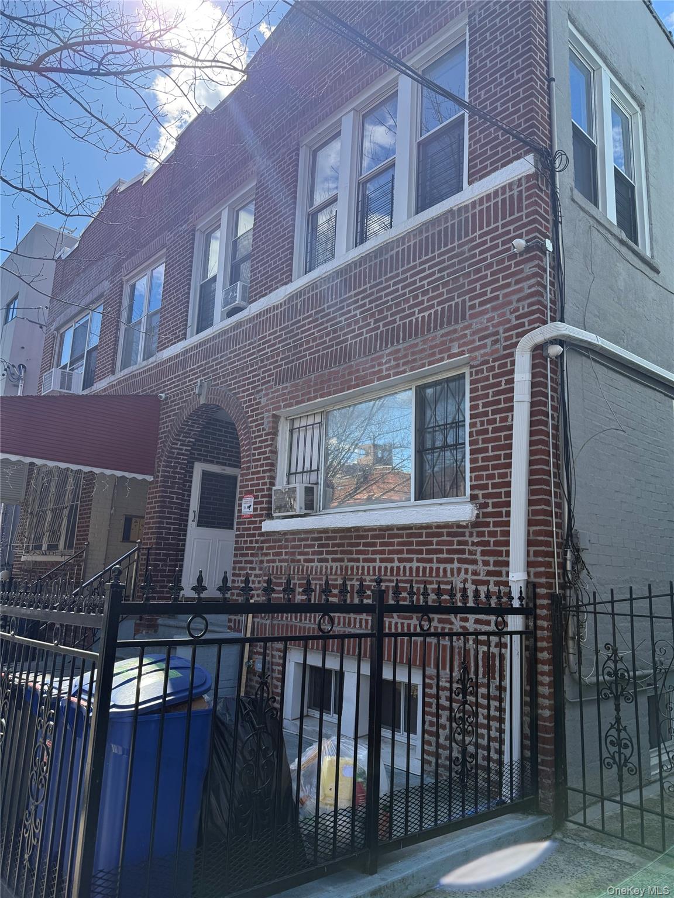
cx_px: 337
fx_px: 623
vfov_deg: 71.6
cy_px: 449
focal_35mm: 24
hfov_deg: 56.8
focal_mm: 6.76
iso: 100
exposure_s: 1/2000
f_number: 1.78
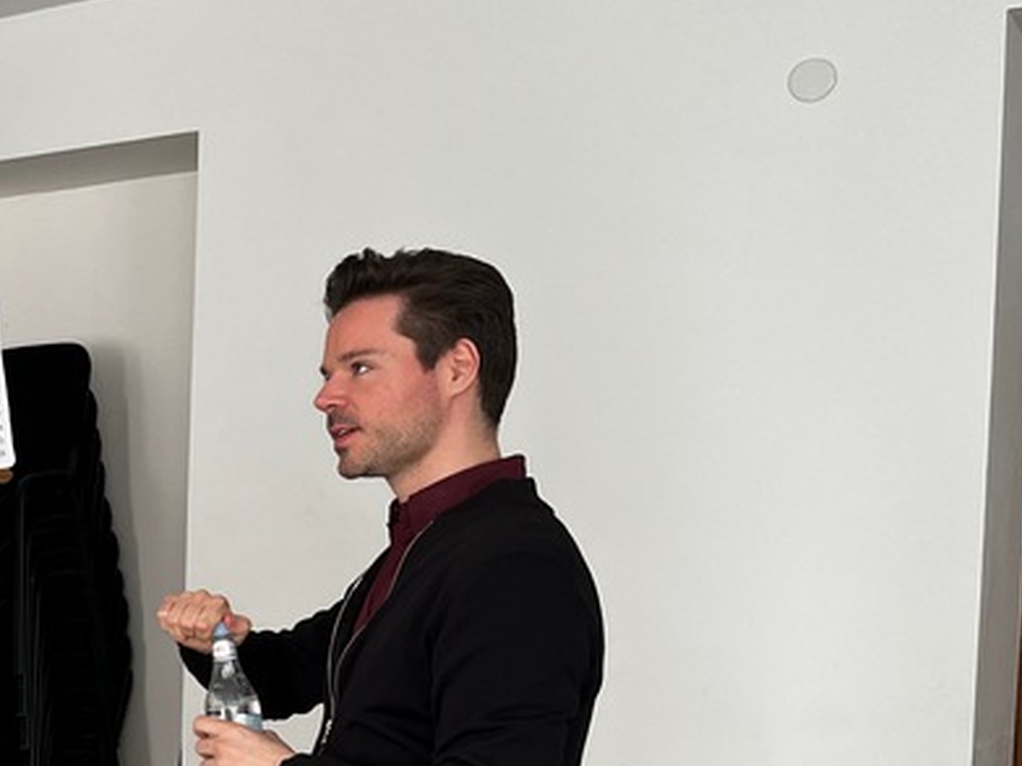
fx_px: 2008
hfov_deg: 24.8
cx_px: -302
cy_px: 690
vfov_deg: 21.1
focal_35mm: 68
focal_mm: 5.1
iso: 80
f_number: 1.6
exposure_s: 1/121
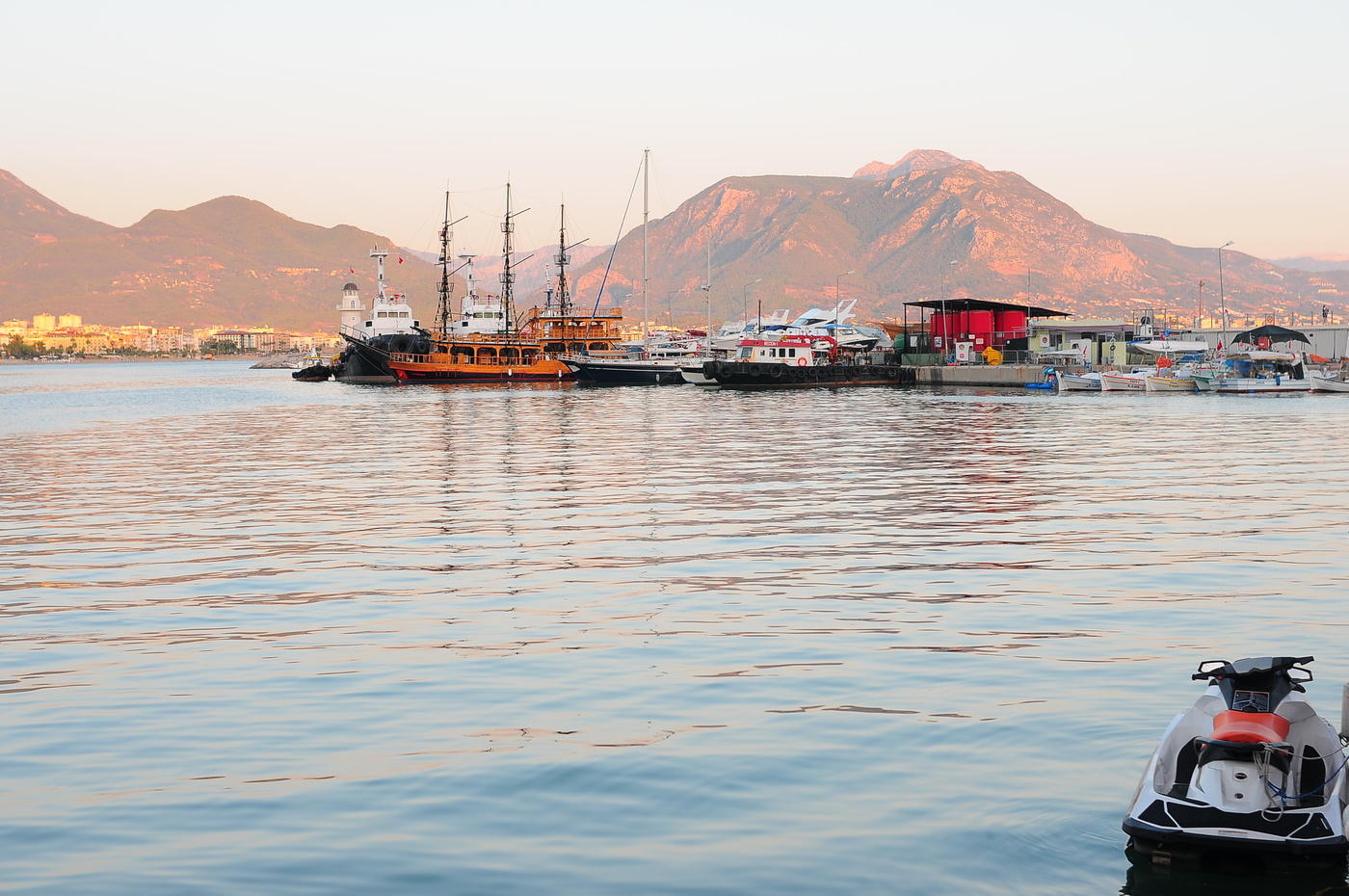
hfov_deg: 37.9
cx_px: 674
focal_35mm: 52
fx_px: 1965
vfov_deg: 25.7
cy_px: 448
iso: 200
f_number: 5
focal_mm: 35
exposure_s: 1/160
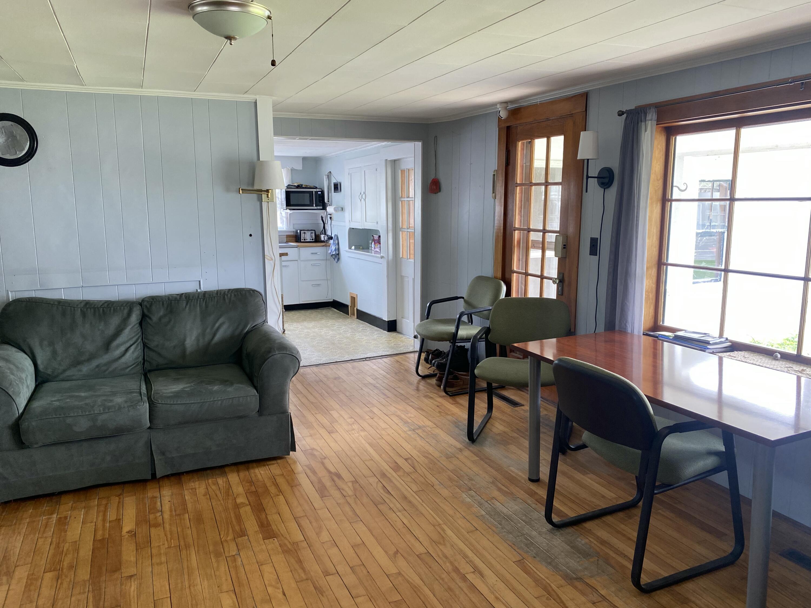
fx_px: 609
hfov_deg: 67.3
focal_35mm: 26
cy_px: 304
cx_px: 406
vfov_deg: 53.1
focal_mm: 4.25
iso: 125
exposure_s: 1/112
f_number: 1.8
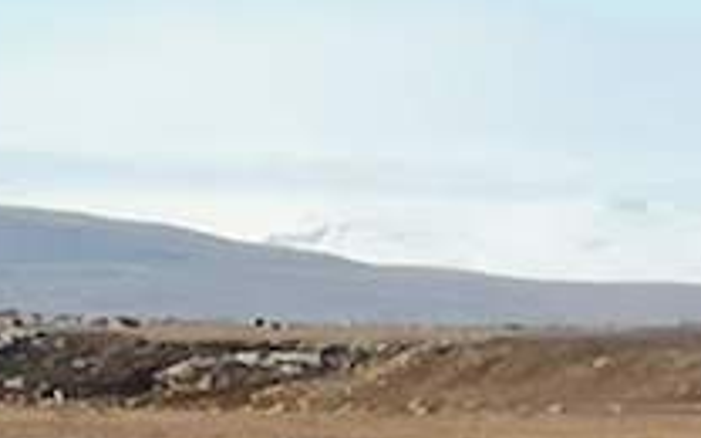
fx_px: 20556
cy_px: 893
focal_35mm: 1076
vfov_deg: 1.2
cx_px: 431
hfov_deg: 2.0
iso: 50
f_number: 2.4
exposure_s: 1/741
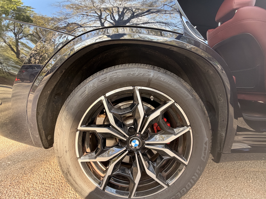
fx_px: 108
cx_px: 133
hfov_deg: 102.1
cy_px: 100
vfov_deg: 85.7
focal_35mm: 14
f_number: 2.2
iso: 200
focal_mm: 2.22
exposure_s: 1/121
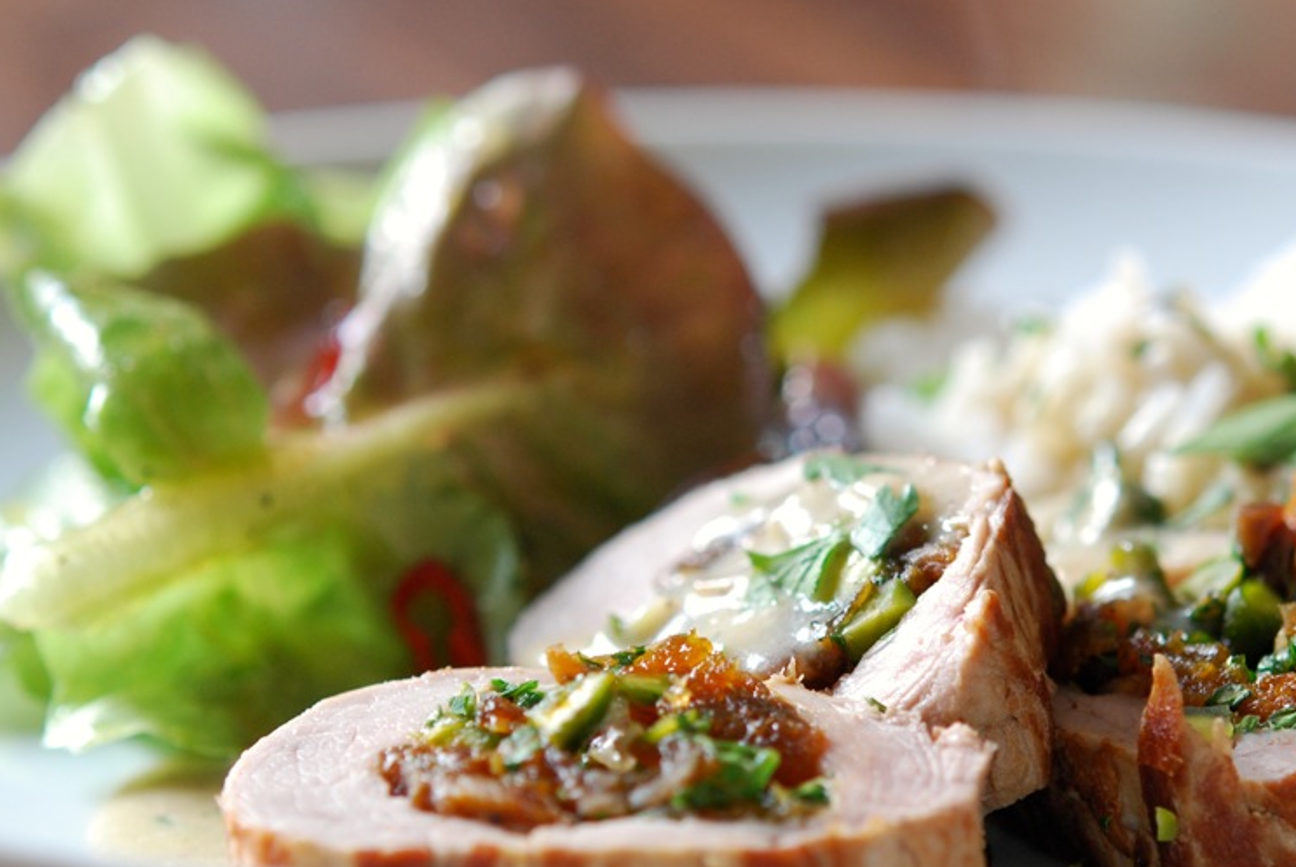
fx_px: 4468
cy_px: 563
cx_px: 778
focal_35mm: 124
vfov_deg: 11.1
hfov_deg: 16.5
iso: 400
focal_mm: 60
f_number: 4.5
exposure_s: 1/25
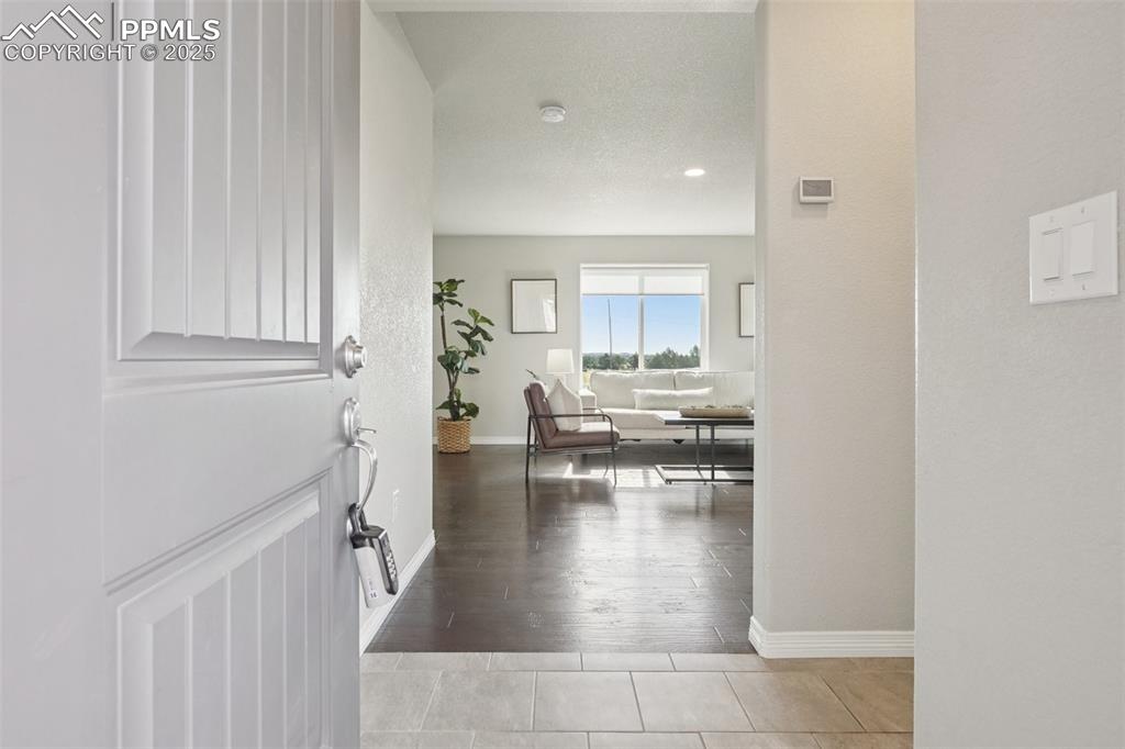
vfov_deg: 67.3
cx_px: 562
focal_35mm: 18
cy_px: 374
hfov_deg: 90.0
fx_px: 562
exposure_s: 1/30
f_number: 8
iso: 250
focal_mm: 12
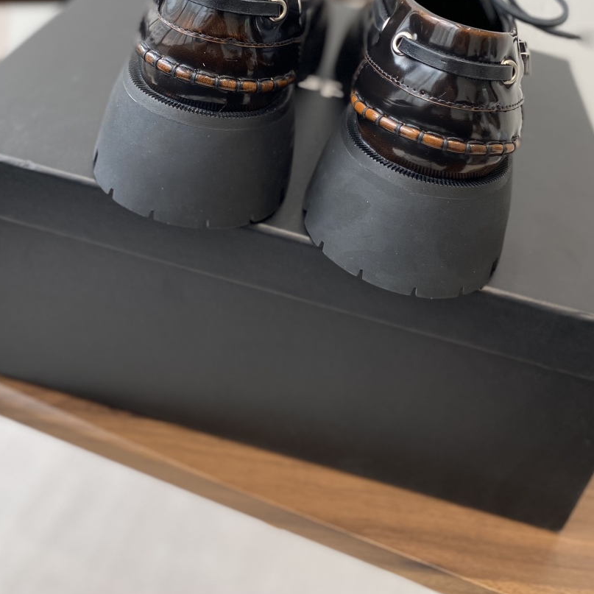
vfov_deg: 38.6
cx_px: 285
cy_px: 79
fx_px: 796
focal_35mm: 41
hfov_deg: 40.9
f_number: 1.8
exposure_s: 1/122
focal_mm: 4.25
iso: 40
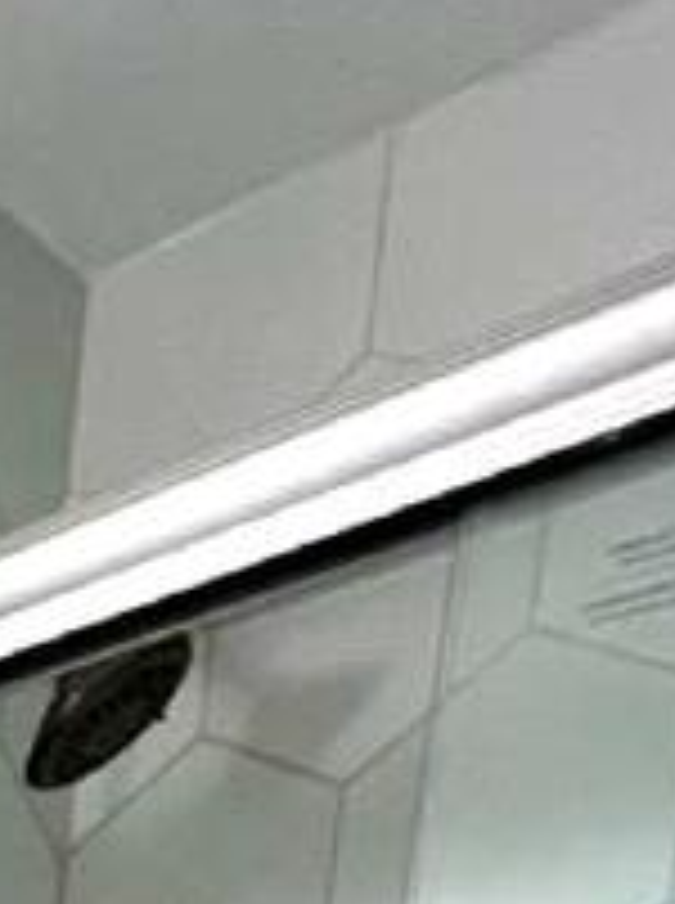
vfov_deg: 15.8
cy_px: 2091
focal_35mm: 70
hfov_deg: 15.6
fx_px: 1826
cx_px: -756
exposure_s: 1/120
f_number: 1.8
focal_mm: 1.57
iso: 200
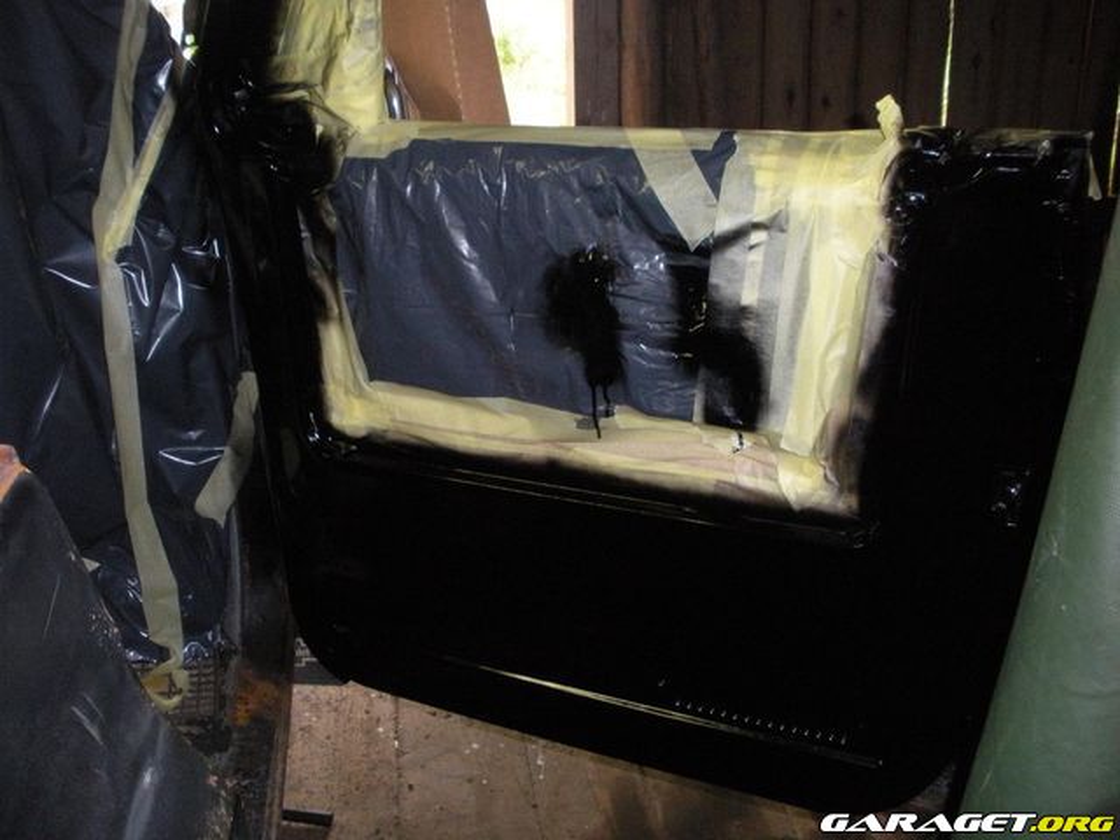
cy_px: 420
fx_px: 1165
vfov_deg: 39.7
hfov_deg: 51.4
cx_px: 560
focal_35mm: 36
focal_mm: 6.3
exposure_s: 1/60
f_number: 3.5
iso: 400
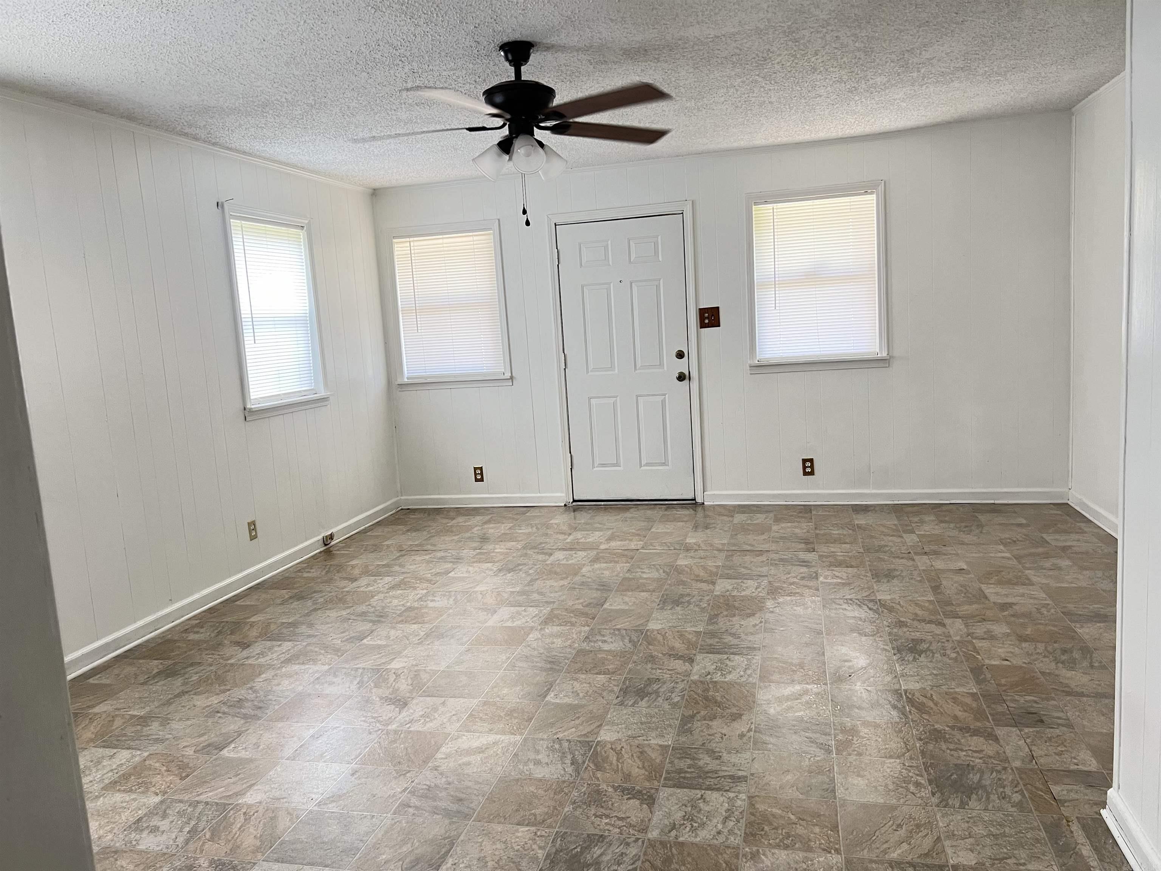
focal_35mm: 26
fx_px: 872
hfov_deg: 67.3
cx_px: 580
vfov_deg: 53.1
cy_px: 436
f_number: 1.5
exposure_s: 1/84
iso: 125
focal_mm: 5.7
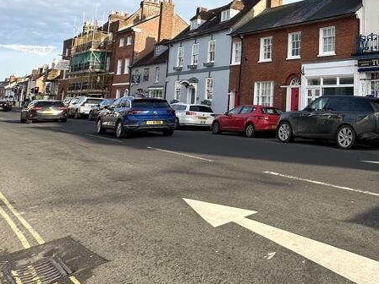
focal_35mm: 32
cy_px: 57
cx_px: 391
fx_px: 350
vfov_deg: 42.2
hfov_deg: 46.2
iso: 40
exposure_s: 1/790
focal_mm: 2.22
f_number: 2.2
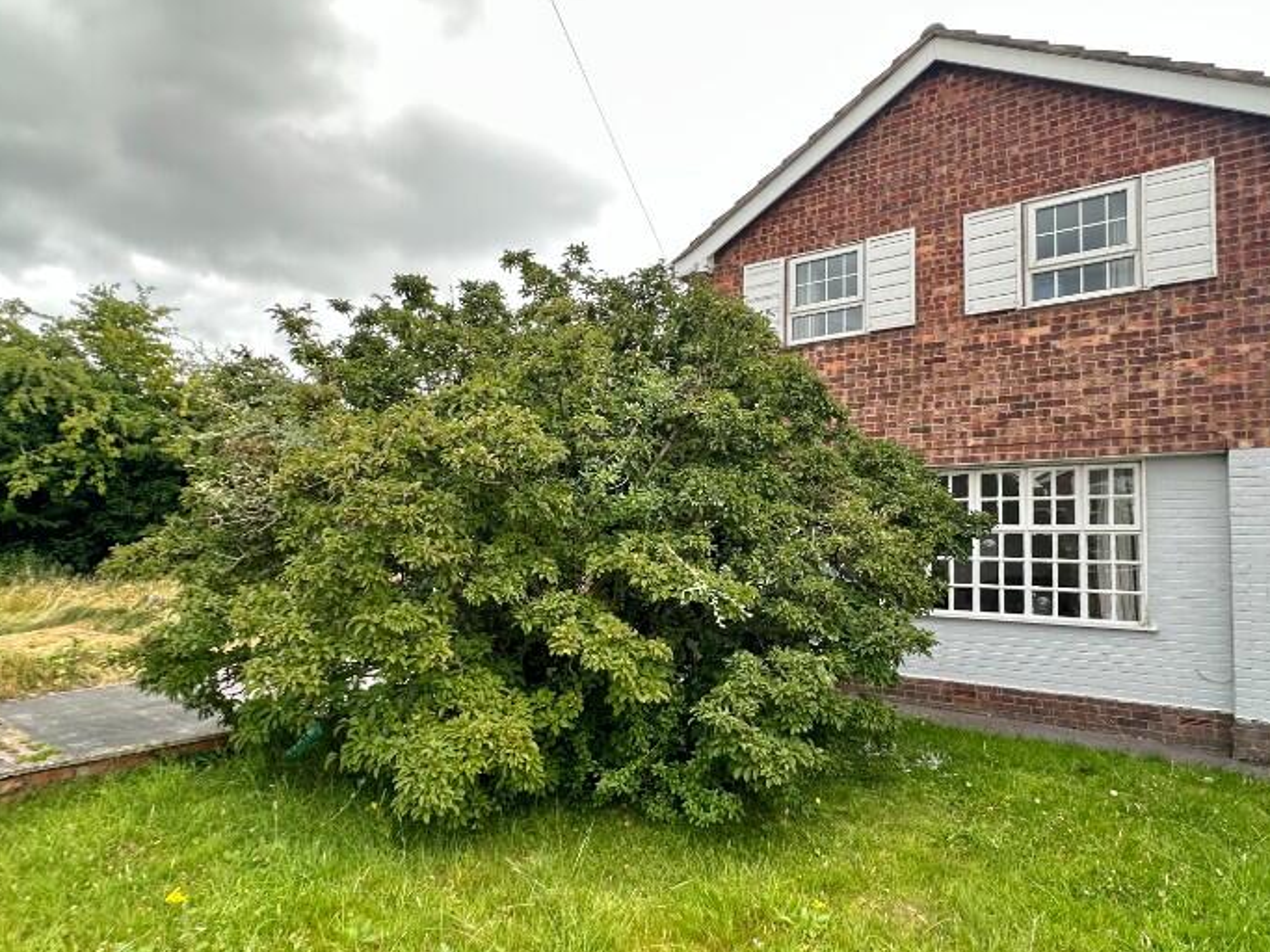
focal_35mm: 21
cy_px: 506
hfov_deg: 79.0
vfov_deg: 63.4
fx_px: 770
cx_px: 612
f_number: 2.2
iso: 50
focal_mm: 2.22
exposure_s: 1/99
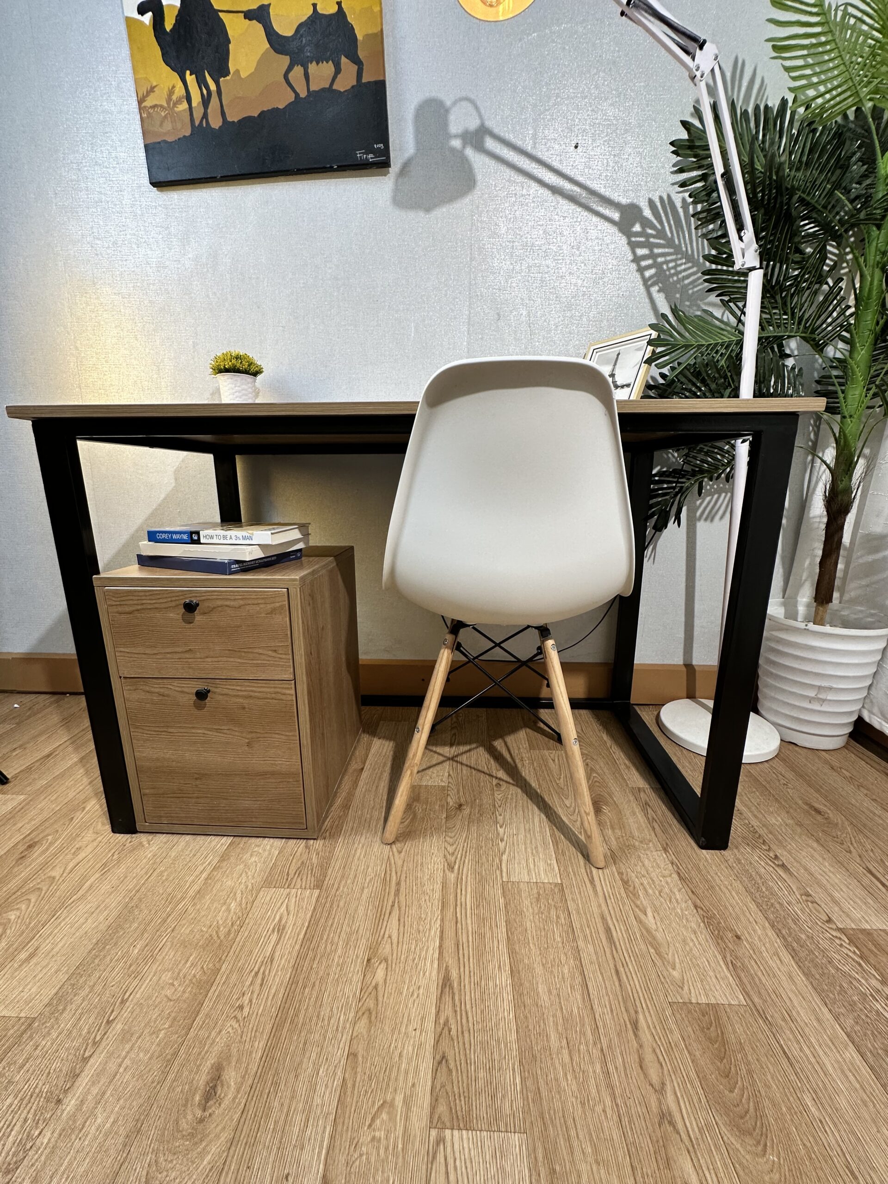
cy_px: 592
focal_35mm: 14
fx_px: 479
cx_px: 444
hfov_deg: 85.7
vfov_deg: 102.1
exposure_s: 1/100
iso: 64
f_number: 2.2
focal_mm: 2.22
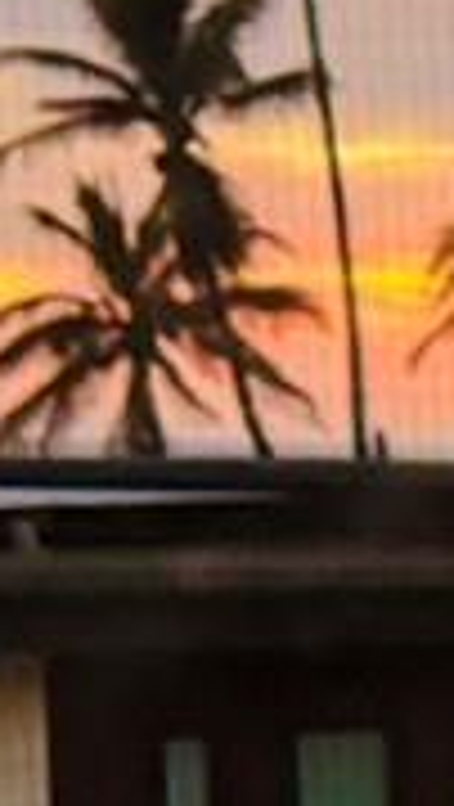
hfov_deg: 4.4
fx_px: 4996
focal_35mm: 234
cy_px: 1031
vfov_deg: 9.1
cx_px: 2324
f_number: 1.78
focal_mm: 6.76
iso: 640
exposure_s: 1/60
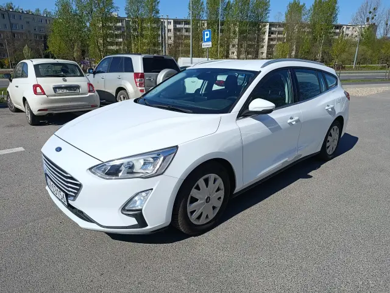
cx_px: 195
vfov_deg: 59.0
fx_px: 260
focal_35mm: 23
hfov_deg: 73.8
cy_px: 146
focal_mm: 6.11
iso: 51
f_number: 1.65
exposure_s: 1/1041
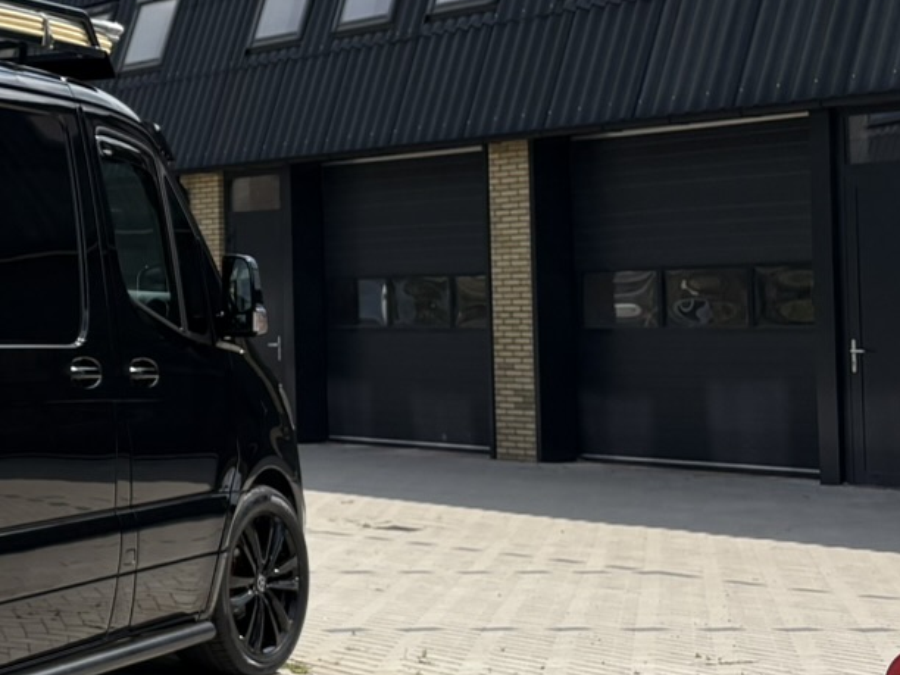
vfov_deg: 16.9
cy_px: 235
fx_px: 2262
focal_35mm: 87
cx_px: -459
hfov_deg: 19.5
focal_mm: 5.96
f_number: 1.6
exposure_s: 1/4950
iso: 50
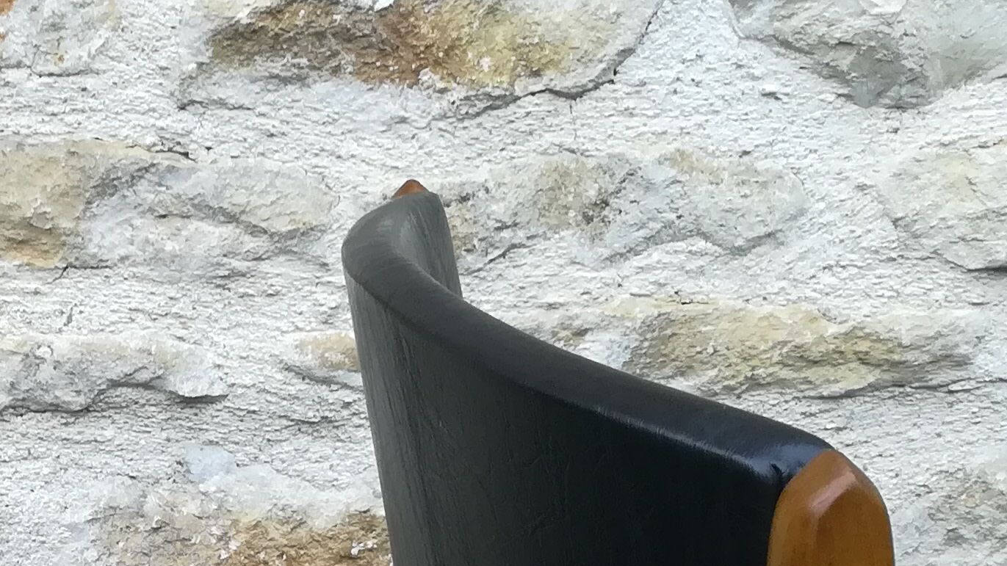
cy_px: 915
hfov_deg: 22.9
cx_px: -317
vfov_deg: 13.6
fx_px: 2189
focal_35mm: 82
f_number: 2.2
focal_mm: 3.83
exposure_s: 1/33.3
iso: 80
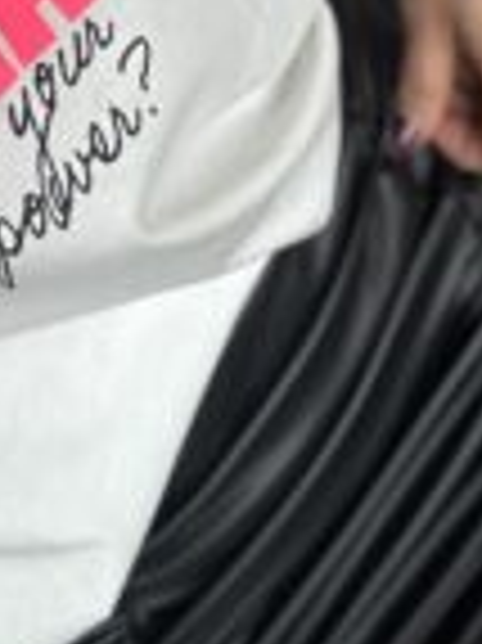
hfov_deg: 17.4
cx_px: 81
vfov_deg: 21.1
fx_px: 1562
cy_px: -194
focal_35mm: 84
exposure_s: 1/110
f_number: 1.9
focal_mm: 2.69
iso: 80
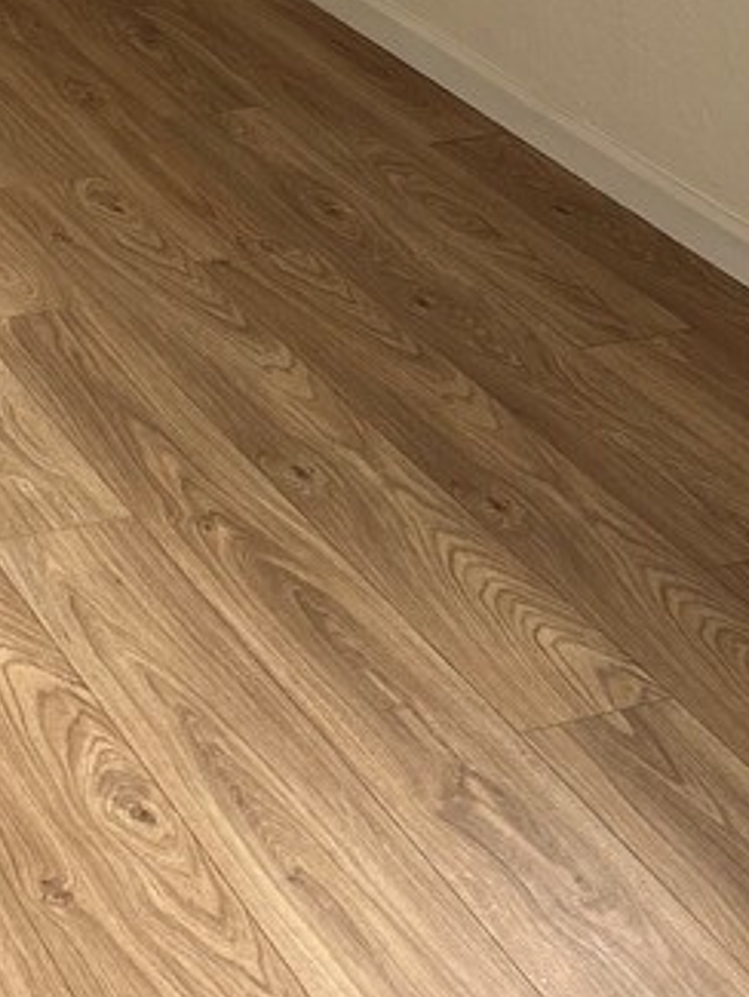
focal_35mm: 82
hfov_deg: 17.4
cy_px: -512
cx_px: -86
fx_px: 2364
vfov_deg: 20.3
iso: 64
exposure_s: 1/121
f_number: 1.5
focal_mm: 5.7
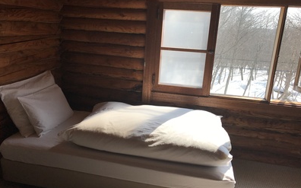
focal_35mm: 30
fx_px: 246
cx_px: 150
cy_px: 87
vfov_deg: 41.8
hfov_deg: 62.9
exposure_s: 1/1053
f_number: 1.8
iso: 20
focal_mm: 3.99
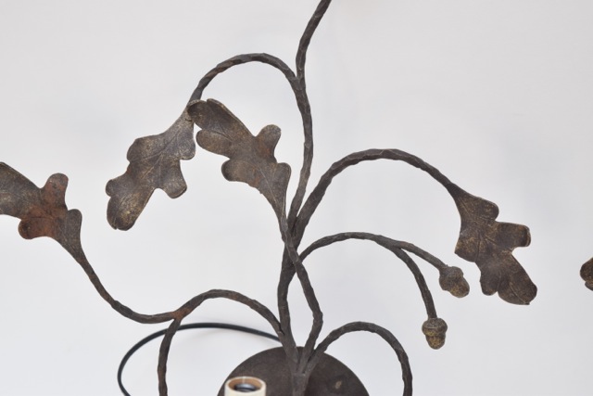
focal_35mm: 82
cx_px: 296
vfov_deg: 16.6
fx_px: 1359
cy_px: 198
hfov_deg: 24.6
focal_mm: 55
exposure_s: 1/125
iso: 800
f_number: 5.6
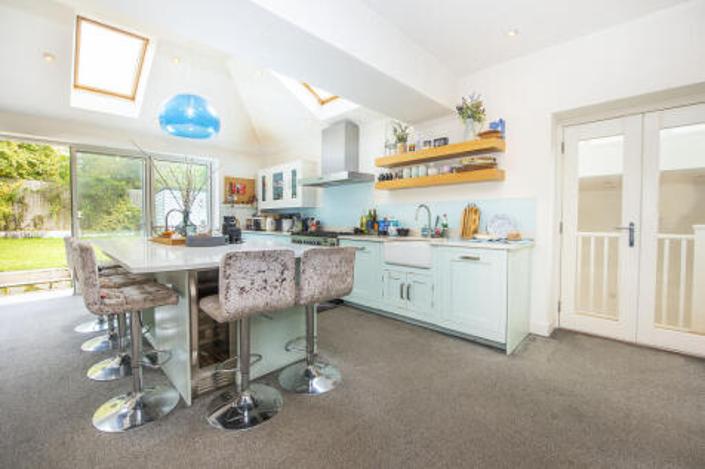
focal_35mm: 14
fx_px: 274
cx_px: 352
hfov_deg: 104.3
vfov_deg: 81.2
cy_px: 234
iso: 400
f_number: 5.6
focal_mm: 14
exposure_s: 1/80
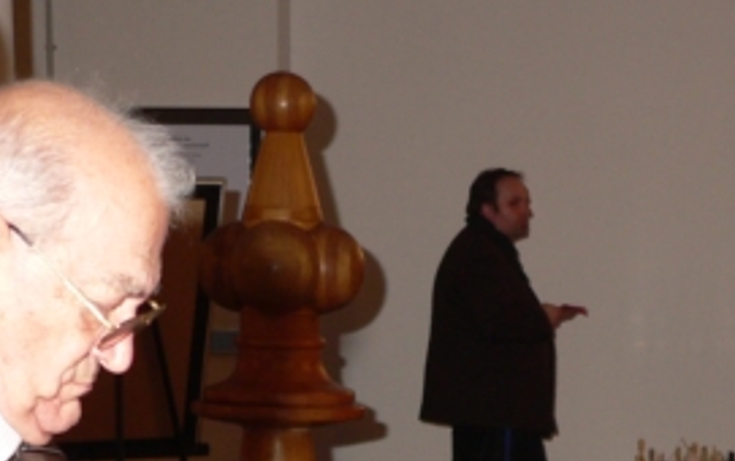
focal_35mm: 145
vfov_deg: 9.0
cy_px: 504
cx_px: 570
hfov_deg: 14.3
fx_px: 2908
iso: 100
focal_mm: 9.7
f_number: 2.8
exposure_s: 1/60
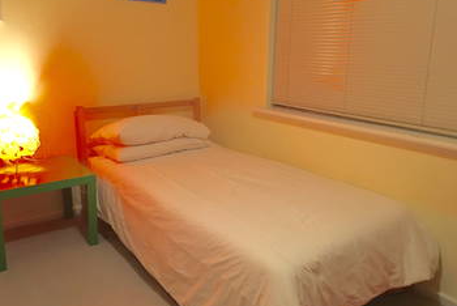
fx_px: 394
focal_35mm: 31
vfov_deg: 42.4
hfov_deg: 60.2
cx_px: 234
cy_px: 146
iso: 80
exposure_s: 1/10
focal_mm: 4.15
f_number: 2.2
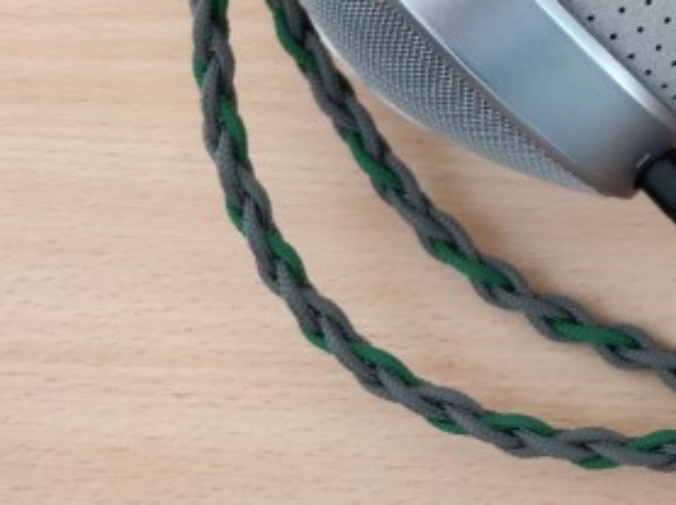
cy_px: -134
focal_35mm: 72
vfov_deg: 19.0
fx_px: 1405
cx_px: 970
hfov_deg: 22.8
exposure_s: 1/33
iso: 800
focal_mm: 4.25
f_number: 1.7
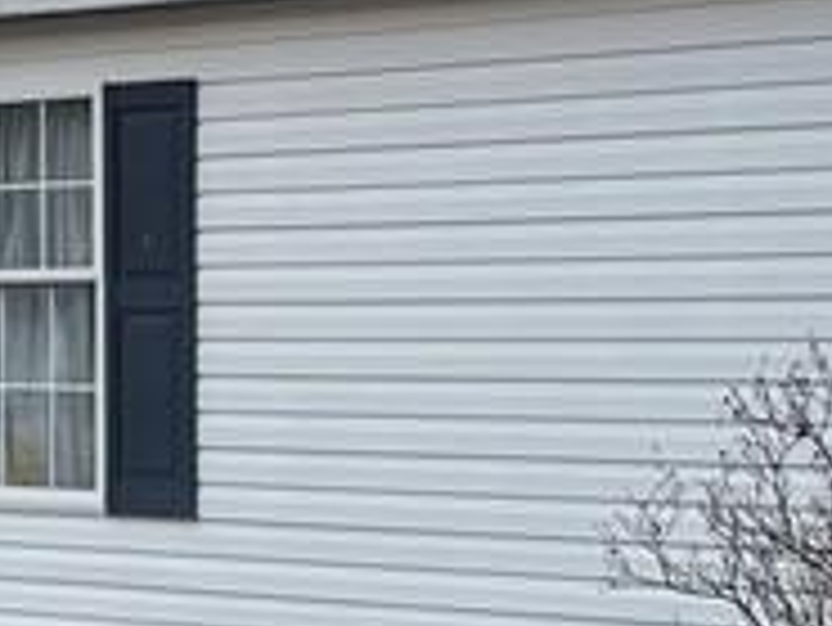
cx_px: -13
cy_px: 486
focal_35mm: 144
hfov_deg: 13.5
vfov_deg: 10.3
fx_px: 3463
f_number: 1.5
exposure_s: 1/2513
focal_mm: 5.7
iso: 50
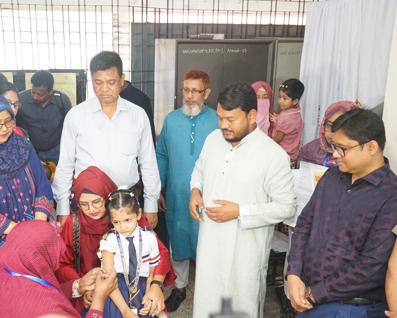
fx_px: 482
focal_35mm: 41
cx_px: 145
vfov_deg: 36.5
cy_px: 171
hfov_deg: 44.4
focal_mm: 33
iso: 2500
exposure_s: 1/160
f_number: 4.5
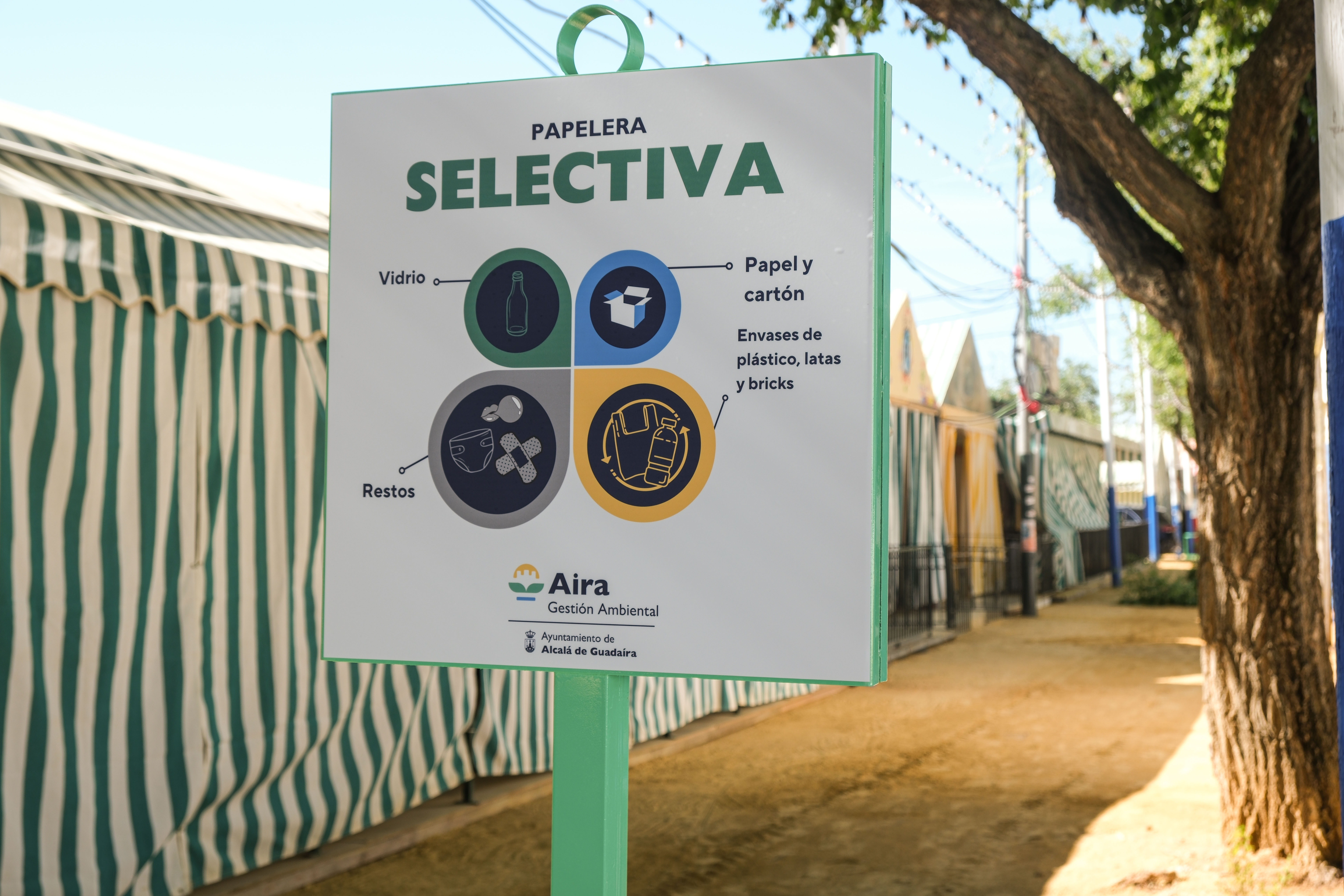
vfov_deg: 27.5
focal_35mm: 49
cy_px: 448
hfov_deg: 40.3
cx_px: 672
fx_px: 1829
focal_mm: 32.9
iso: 125
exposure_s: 1/125
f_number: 6.4
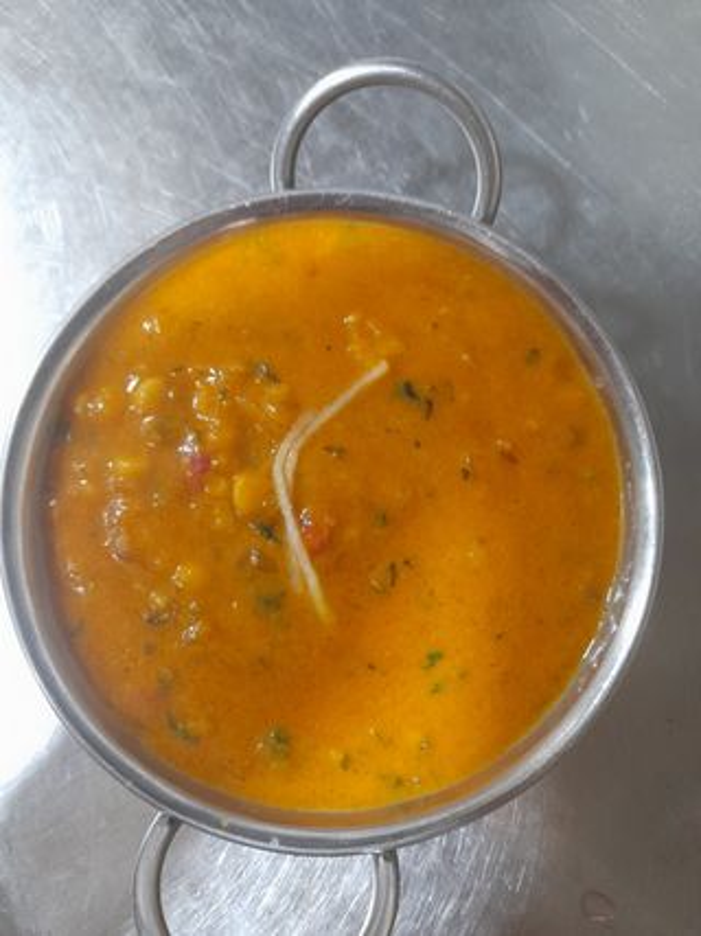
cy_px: 468
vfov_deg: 69.4
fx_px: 675
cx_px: 350
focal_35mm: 25
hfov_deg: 54.9
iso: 400
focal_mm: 4.6
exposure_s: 1/33
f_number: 2
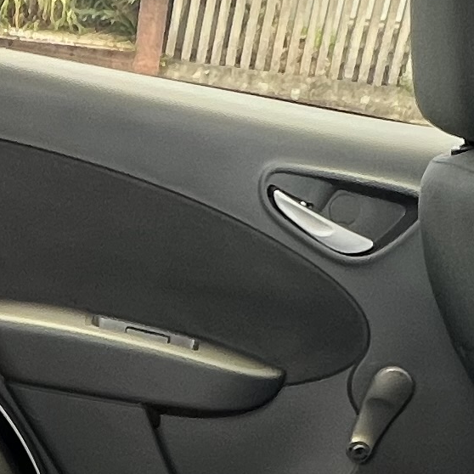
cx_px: -8
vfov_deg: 18.9
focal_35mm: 83
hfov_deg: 20.2
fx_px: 1286
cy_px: 660
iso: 125
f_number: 1.8
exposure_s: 1/99
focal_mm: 1.57
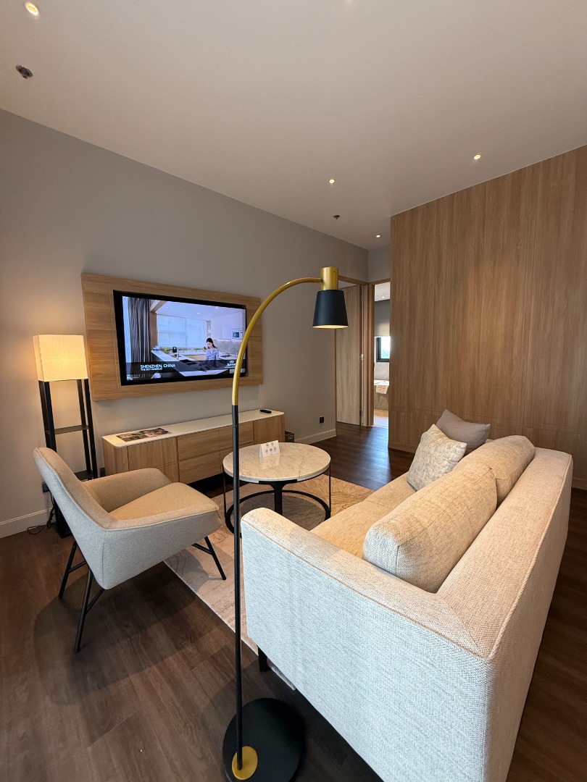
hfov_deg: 85.7
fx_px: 317
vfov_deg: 102.1
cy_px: 391
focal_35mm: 14
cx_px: 294
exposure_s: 1/99
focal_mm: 2.22
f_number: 2.2
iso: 320
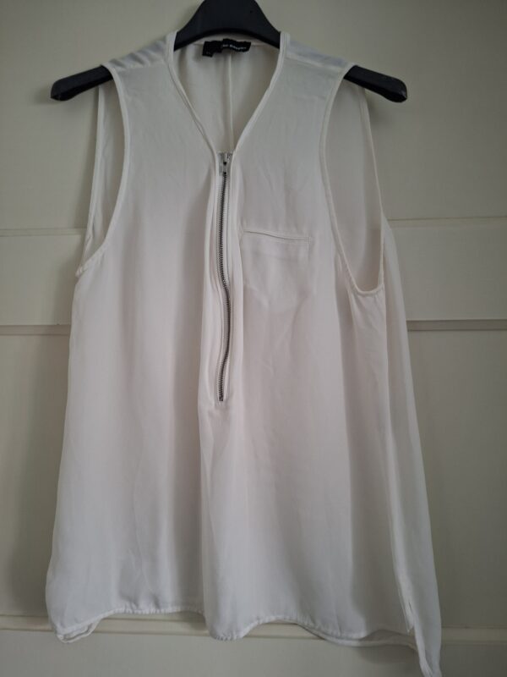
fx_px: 449
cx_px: 254
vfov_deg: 73.9
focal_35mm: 23
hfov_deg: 58.9
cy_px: 338
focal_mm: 5.54
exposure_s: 1/33
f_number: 1.8
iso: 250
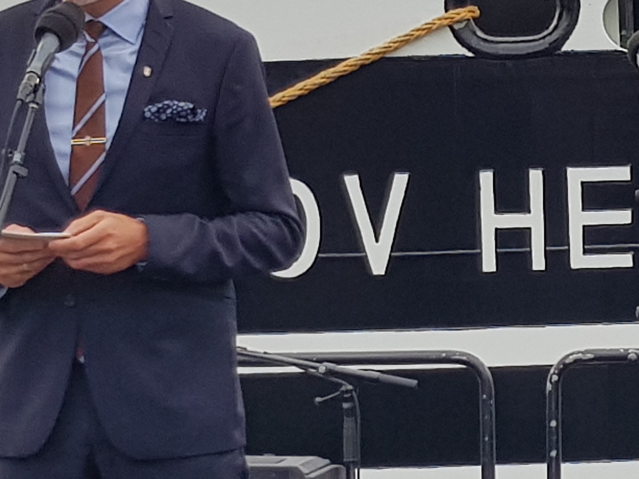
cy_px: 266
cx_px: 602
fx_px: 1587
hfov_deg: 22.1
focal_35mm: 86
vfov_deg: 17.2
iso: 40
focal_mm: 4.2
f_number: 1.7
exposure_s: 1/1096
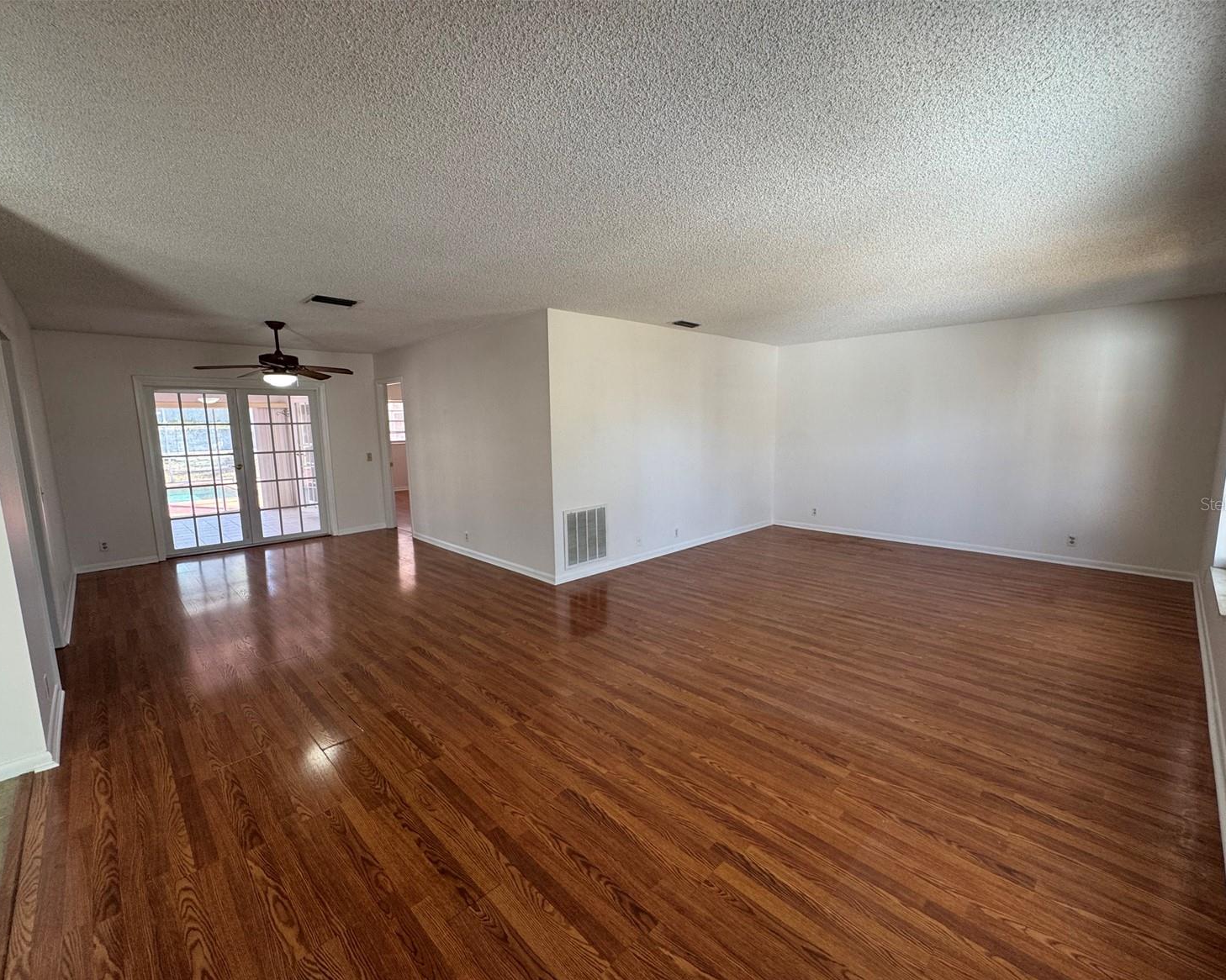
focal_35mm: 15
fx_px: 544
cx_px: 607
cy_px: 503
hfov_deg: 96.8
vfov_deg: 84.0
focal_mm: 2.22
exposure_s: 1/99
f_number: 2.2
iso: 160
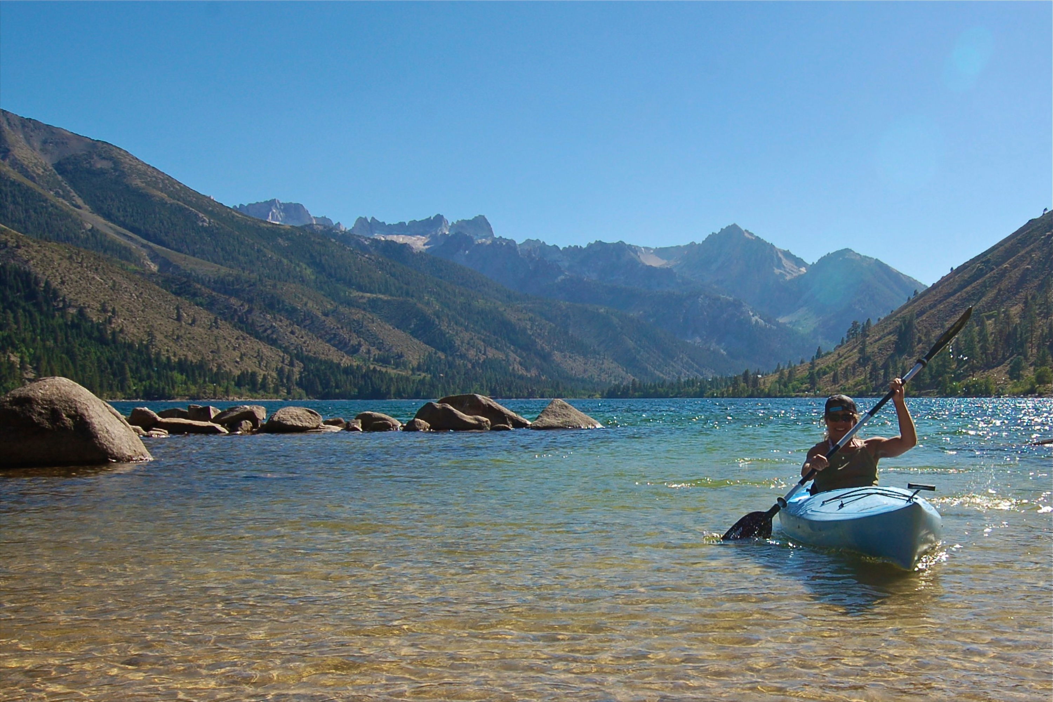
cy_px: 351
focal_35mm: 27
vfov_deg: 47.9
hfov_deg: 67.4
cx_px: 526
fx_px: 790
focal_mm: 18
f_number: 9
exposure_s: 1/320
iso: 200
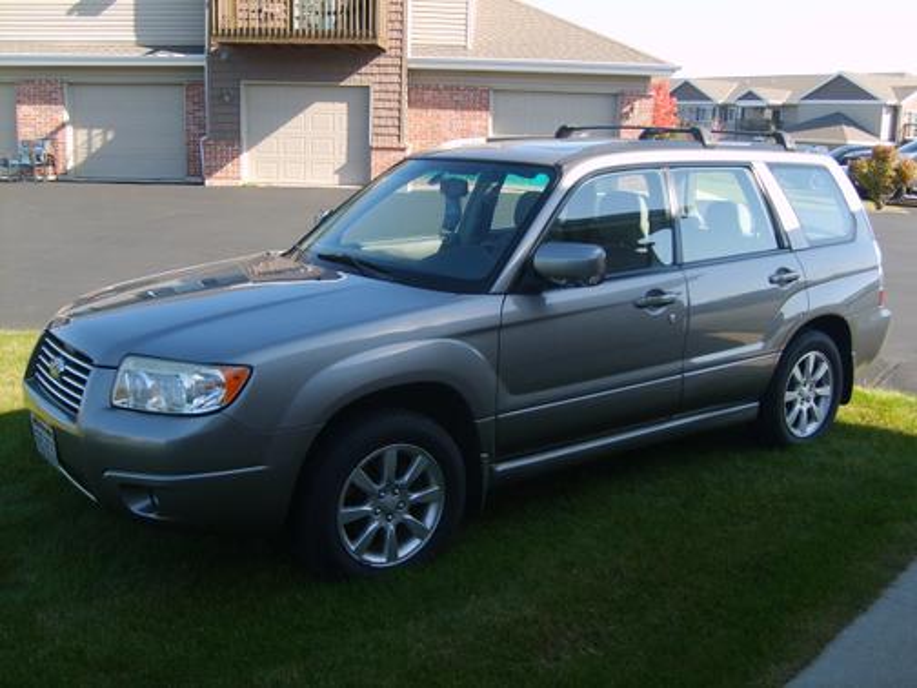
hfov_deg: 52.6
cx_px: 458
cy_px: 344
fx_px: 927
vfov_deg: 40.7
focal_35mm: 35
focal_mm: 5.8
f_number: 2.8
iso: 50
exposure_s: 1/250
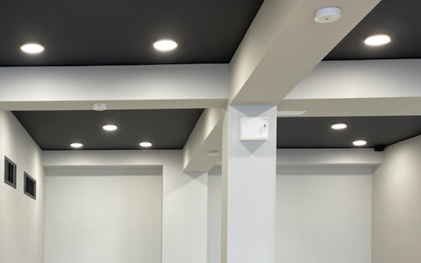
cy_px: 249
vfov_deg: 22.4
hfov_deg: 34.9
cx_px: 74
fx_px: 642
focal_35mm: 56
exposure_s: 1/121
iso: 125
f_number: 1.6
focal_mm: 5.1
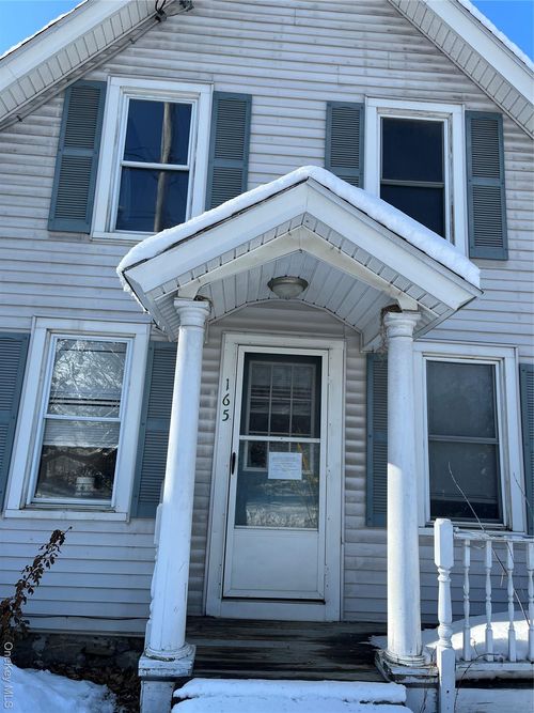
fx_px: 535
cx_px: 267
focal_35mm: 26
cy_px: 356
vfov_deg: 67.3
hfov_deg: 53.0
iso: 50
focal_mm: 5.1
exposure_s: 1/2179
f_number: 1.6
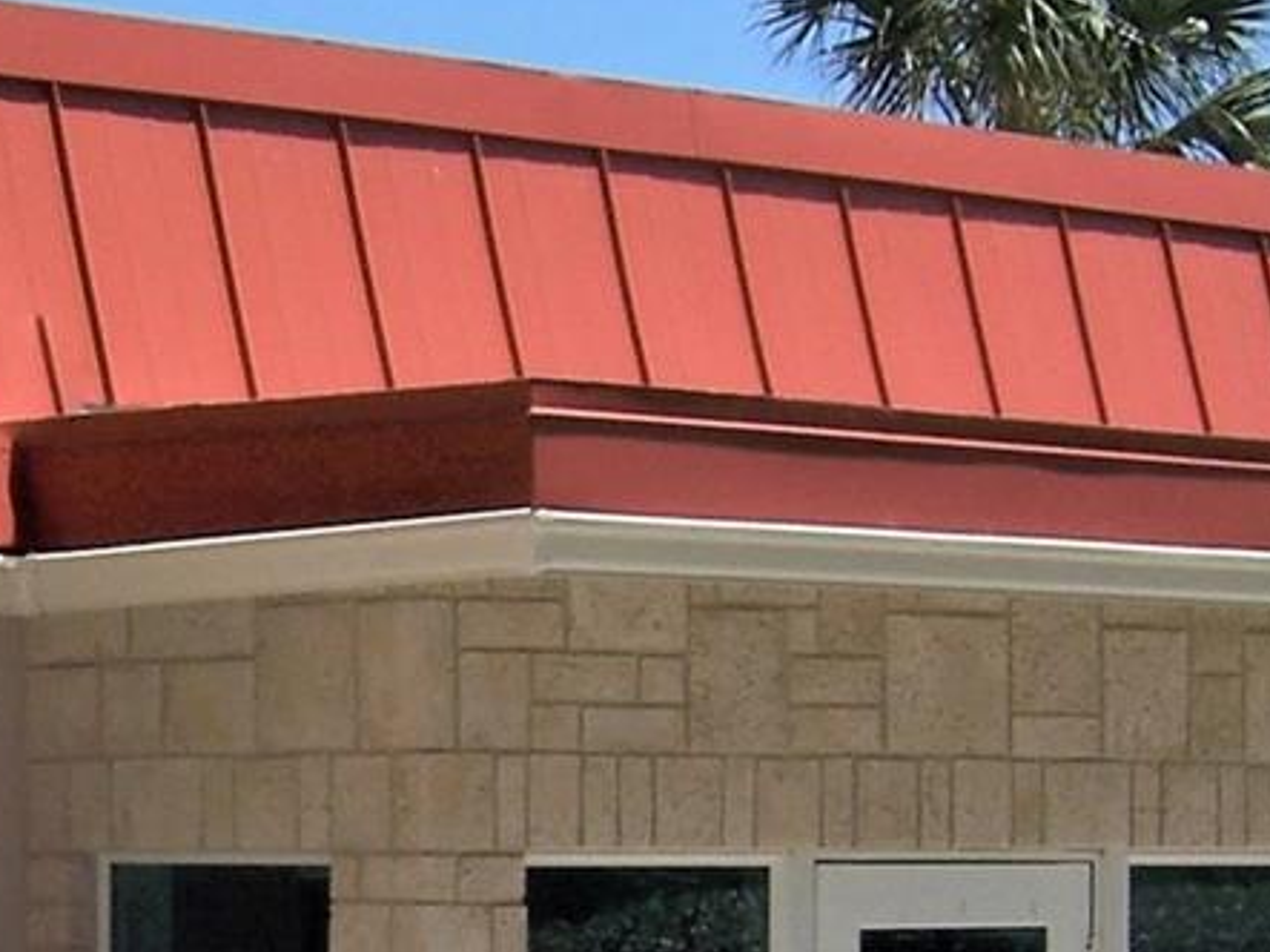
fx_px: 4768
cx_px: -181
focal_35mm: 130
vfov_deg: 11.3
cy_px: 952
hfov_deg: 14.8
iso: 80
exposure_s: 1/800
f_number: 4.5
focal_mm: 6.2
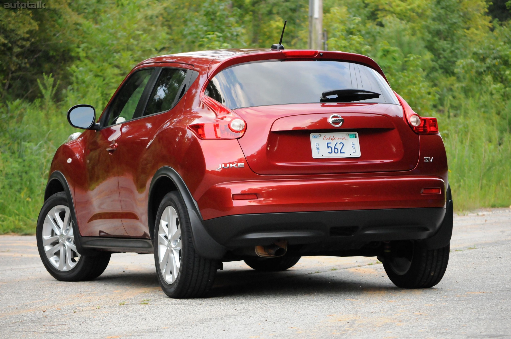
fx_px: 1957
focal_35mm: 138
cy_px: 170
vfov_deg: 9.9
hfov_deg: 14.9
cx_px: 256
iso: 2000
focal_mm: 92
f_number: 5.6
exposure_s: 1/500
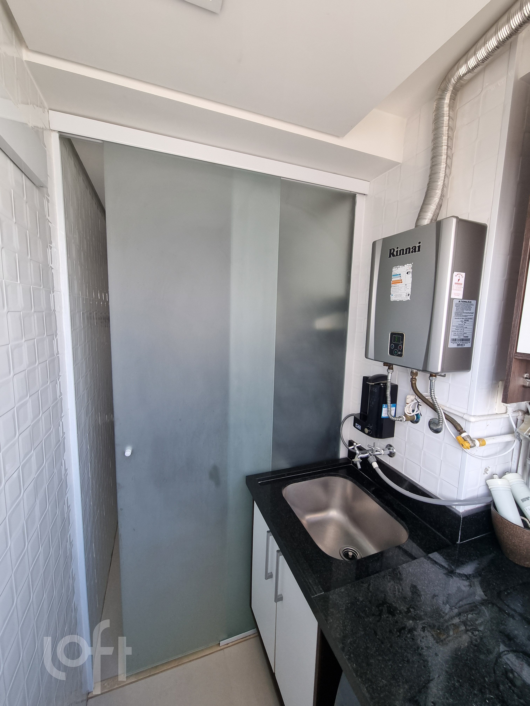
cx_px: 265
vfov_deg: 106.2
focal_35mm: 13
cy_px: 353
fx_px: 265
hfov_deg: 89.9
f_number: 2.2
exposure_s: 1/120
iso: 80
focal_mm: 2.2
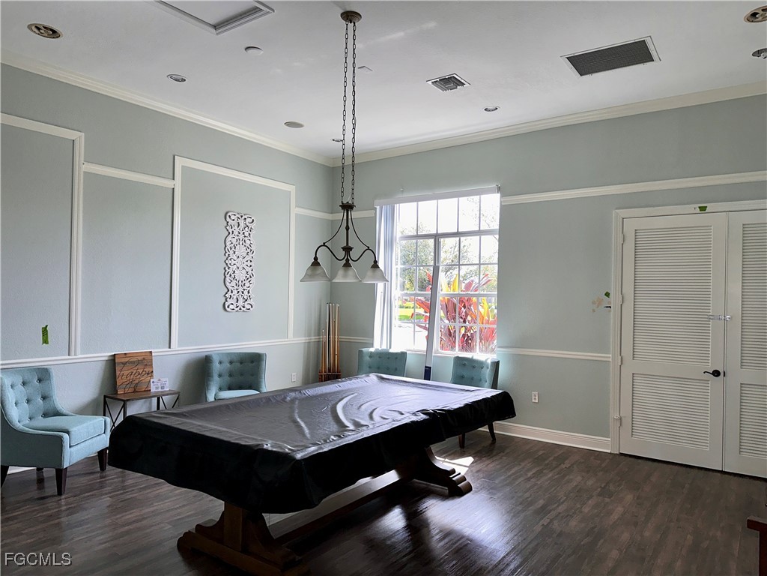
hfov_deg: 71.6
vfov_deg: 56.8
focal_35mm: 24
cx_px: 384
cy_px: 288
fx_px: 532
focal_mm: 6.86
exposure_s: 1/310
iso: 50
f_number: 1.78
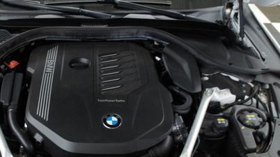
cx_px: 88
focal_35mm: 45
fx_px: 334
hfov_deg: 44.7
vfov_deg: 26.4
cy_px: 102
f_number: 3.5
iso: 1600
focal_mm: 18
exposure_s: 1/60
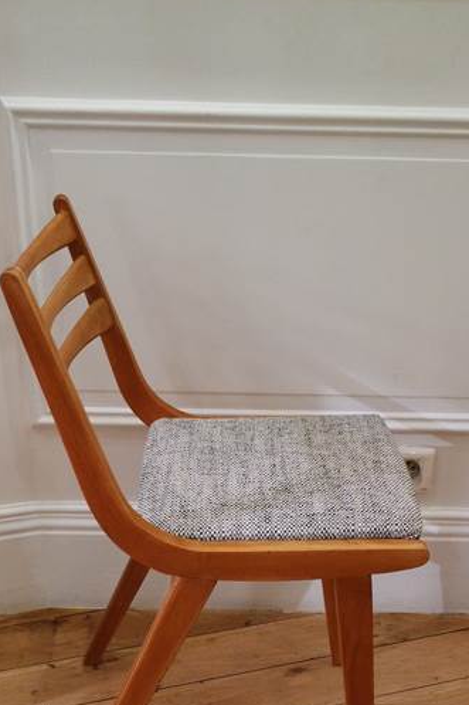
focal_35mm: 51
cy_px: 511
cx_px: 245
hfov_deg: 26.5
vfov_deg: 38.1
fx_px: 997
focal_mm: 22
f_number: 3.5
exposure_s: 1/40
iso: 1600
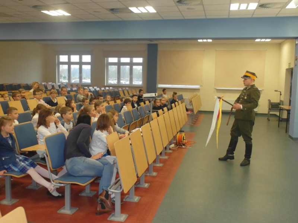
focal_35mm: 34
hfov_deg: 54.0
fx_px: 293
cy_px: 112
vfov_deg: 41.8
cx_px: 149
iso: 640
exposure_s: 1/45
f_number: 2
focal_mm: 7.3
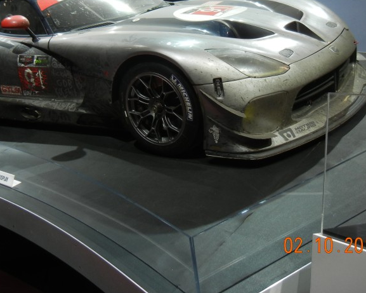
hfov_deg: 36.0
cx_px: 159
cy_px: 52
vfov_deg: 28.4
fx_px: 563
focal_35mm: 52
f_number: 3.5
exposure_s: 1/135
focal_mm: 5.4
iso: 160
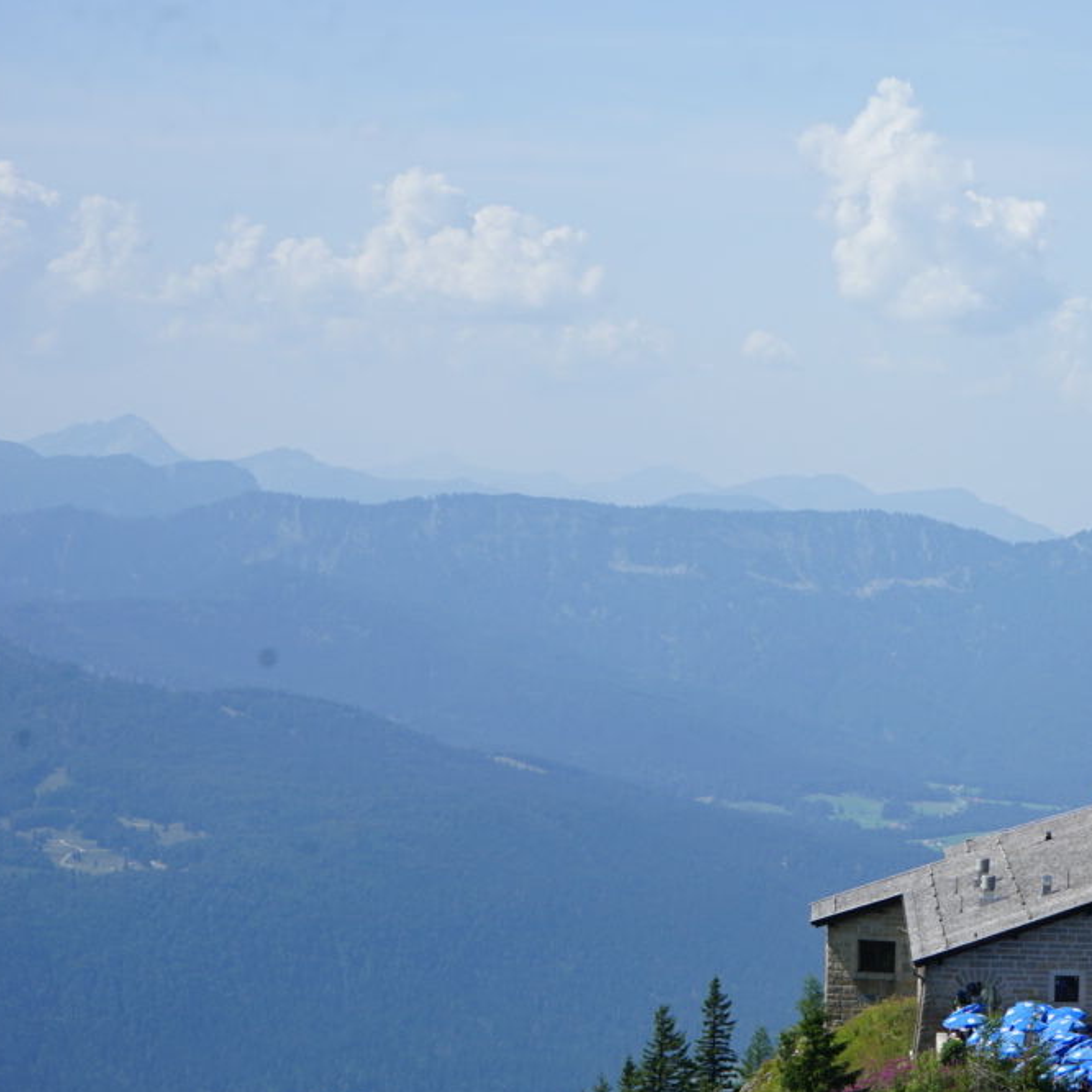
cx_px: 1277
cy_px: 803
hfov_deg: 17.2
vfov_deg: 17.8
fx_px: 3462
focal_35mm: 97
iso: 100
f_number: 11
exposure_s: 1/160
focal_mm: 47
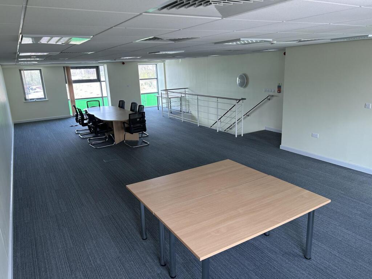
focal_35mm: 26
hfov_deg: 67.3
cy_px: 140
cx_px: 186
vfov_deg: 53.1
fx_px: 279
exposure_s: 1/121
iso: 100
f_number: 1.5
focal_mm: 5.7
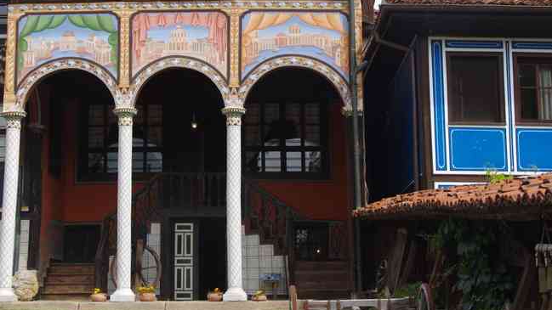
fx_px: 1156
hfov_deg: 26.8
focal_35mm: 79
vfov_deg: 15.2
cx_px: 248
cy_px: 82
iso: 200
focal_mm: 32.5
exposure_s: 1/60
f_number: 10
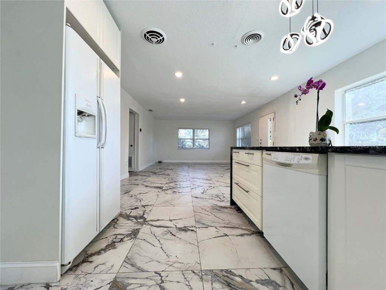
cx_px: 193
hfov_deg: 106.2
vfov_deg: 89.9
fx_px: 145
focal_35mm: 13
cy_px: 145
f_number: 1.8
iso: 64
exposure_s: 1/120
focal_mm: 1.57
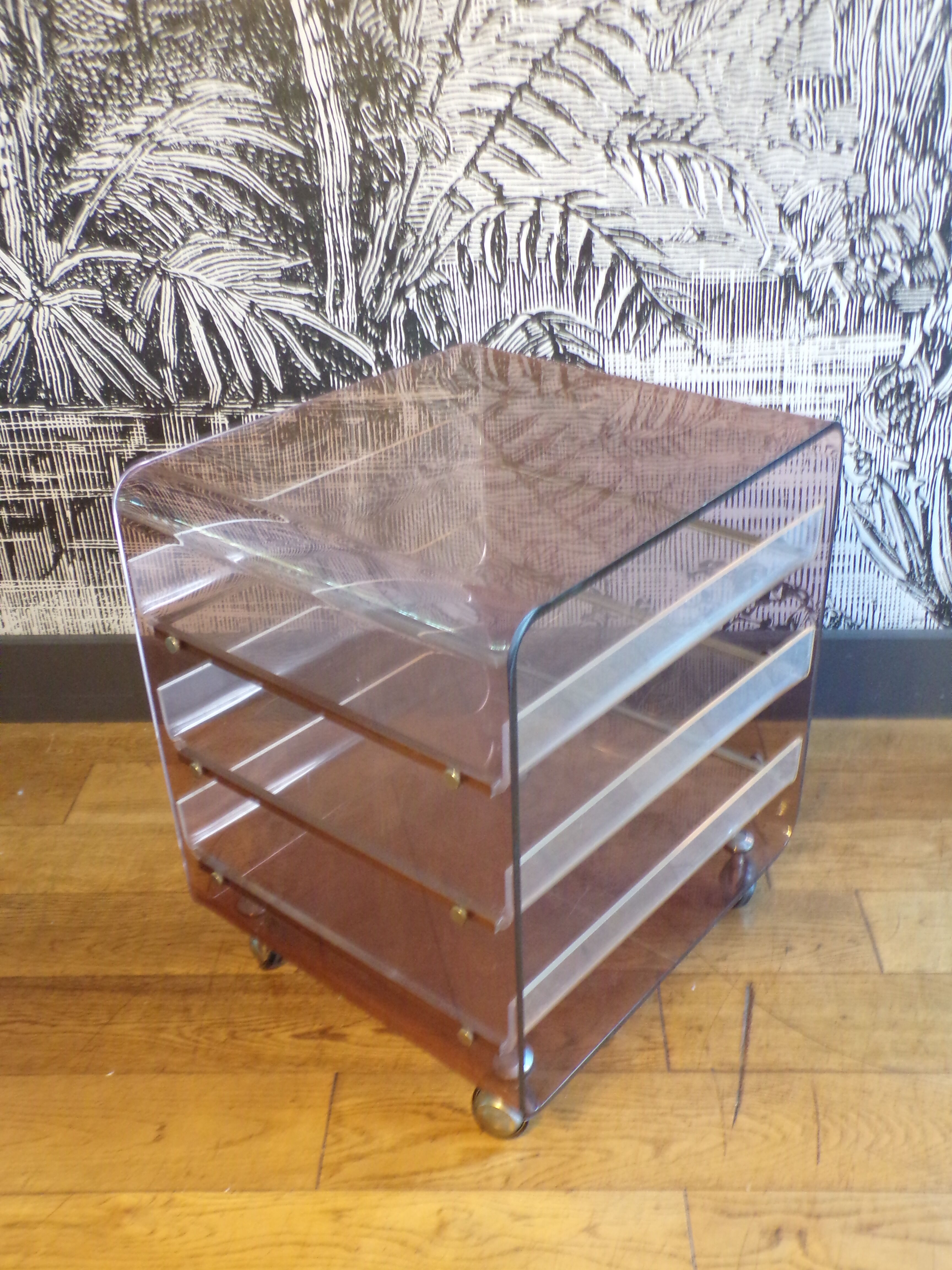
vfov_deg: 56.8
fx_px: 1173
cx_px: 476
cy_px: 635
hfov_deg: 44.2
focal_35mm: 32
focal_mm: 5.8
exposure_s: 1/10
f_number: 3.2
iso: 400
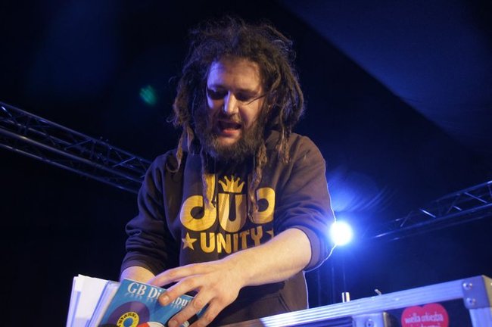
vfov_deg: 36.8
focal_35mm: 36
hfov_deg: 53.2
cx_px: 246
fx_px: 491
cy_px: 164
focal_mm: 24
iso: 1600
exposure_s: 1/60
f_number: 5.6
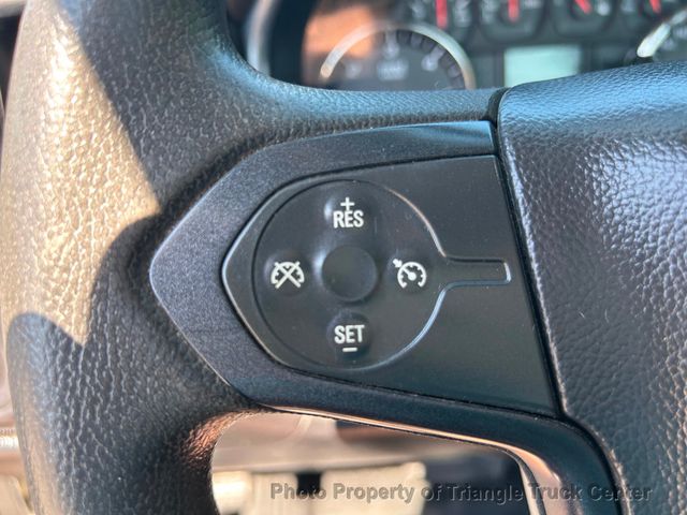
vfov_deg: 53.1
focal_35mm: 26
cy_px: 258
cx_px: 344
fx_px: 516
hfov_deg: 67.3
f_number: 1.5
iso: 64
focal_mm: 5.7
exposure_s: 1/131
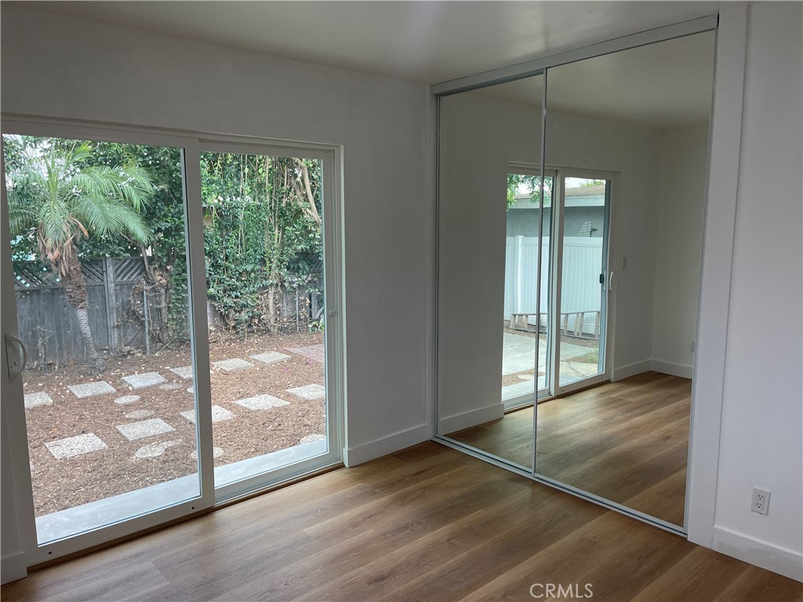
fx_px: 580
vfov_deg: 54.9
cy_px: 301
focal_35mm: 25
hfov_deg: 69.4
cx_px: 402
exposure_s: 1/120
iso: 64
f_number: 1.6
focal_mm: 5.1
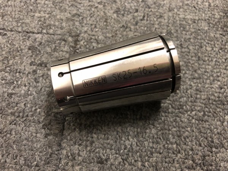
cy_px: 86
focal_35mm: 28
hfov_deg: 63.4
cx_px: 114
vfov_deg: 49.7
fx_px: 184
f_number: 1.8
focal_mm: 3.99
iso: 80
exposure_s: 1/7
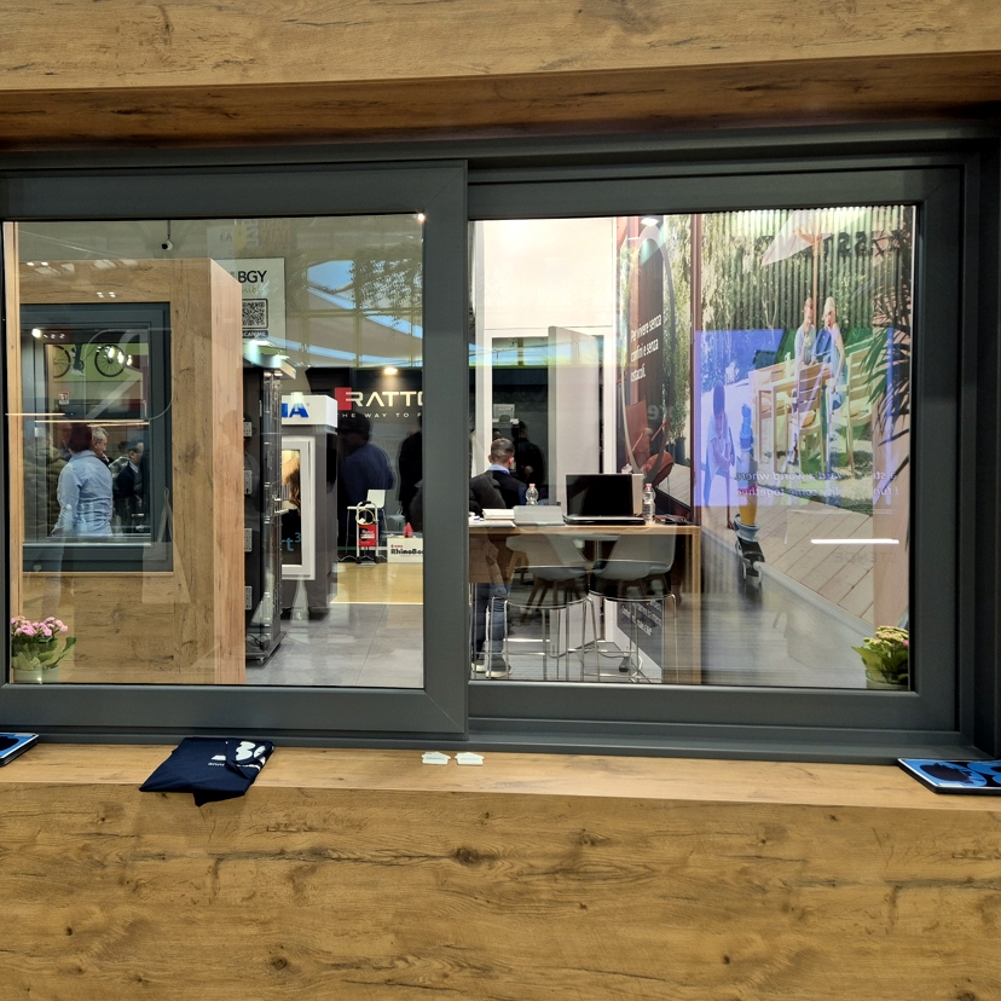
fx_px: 981
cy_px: 471
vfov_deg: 54.0
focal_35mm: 30
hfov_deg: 53.4
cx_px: 366
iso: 80
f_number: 1.8
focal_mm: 5.4
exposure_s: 1/100
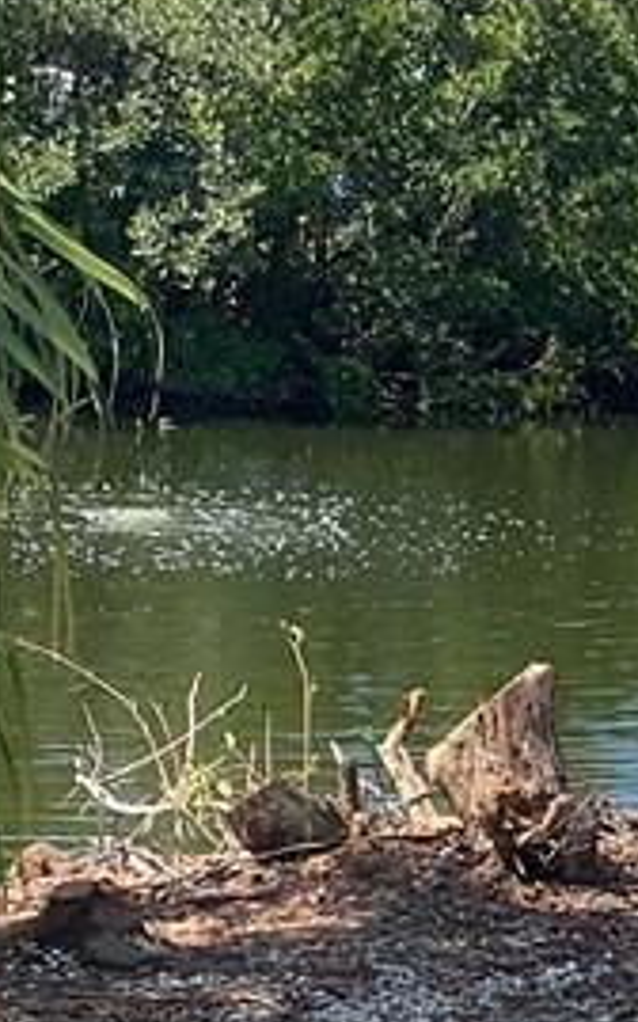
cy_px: 794
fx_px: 3257
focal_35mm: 117
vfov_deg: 17.7
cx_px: 919
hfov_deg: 10.8
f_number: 1.8
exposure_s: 1/1076
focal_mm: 3
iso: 16
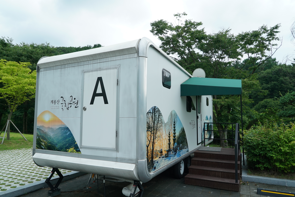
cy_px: 101
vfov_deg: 51.3
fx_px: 205
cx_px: 146
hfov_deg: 71.5
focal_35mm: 25
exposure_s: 1/200
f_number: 13
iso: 500
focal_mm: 24
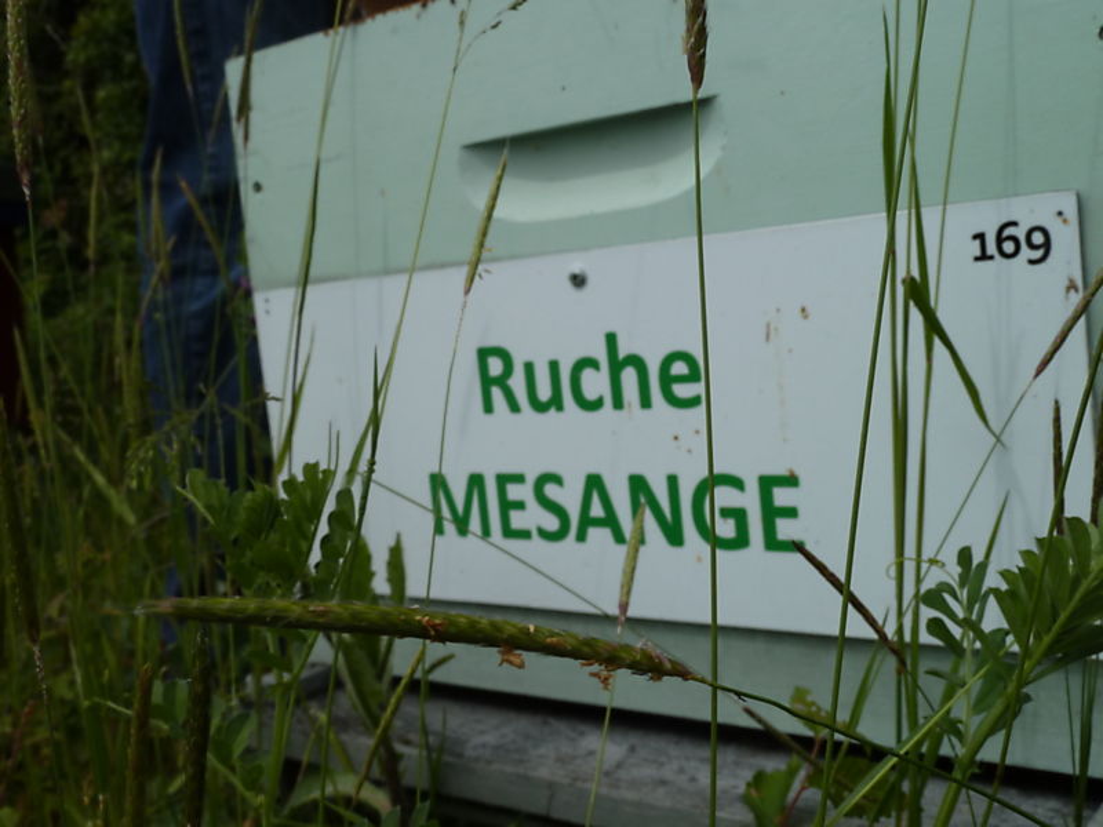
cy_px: 414
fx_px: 1275
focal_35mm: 40
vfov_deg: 36.0
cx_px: 552
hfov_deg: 46.8
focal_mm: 6.5
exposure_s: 1/500
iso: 80
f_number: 5.6
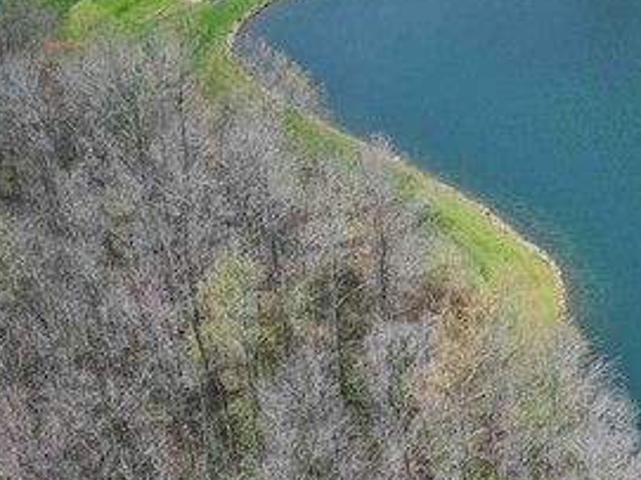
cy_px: -31
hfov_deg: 16.6
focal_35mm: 108
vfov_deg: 13.5
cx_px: 948
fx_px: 1999
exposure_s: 1/100
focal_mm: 10.26
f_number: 8
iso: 100
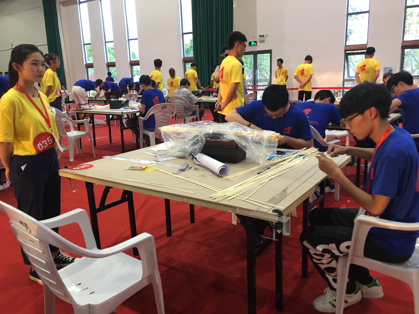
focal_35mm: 29
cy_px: 157
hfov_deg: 61.7
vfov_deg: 48.2
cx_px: 210
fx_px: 351
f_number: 2.2
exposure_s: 1/17
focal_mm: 4.15
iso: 64
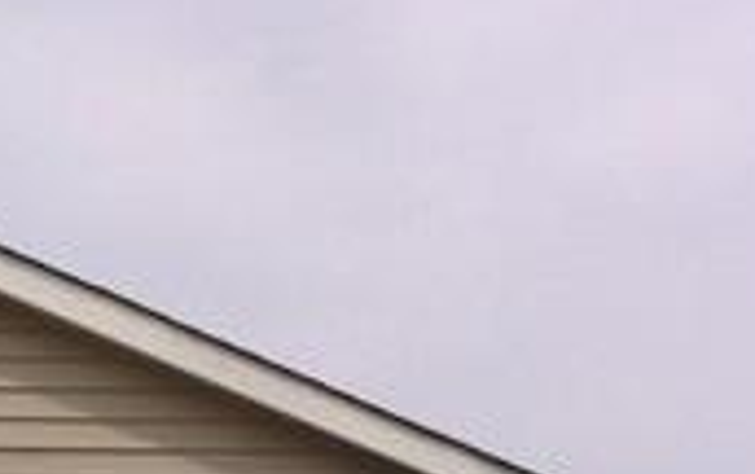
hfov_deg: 11.9
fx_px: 3544
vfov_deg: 7.3
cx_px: -167
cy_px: 1058
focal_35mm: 172
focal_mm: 3.85
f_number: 2.8
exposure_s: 1/2514
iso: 80
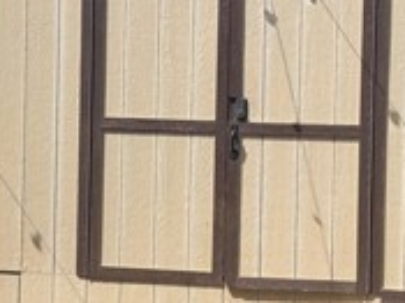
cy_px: 106
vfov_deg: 16.7
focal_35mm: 88
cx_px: 160
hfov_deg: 22.2
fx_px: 1029
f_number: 1.78
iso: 80
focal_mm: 6.76
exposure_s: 1/4975
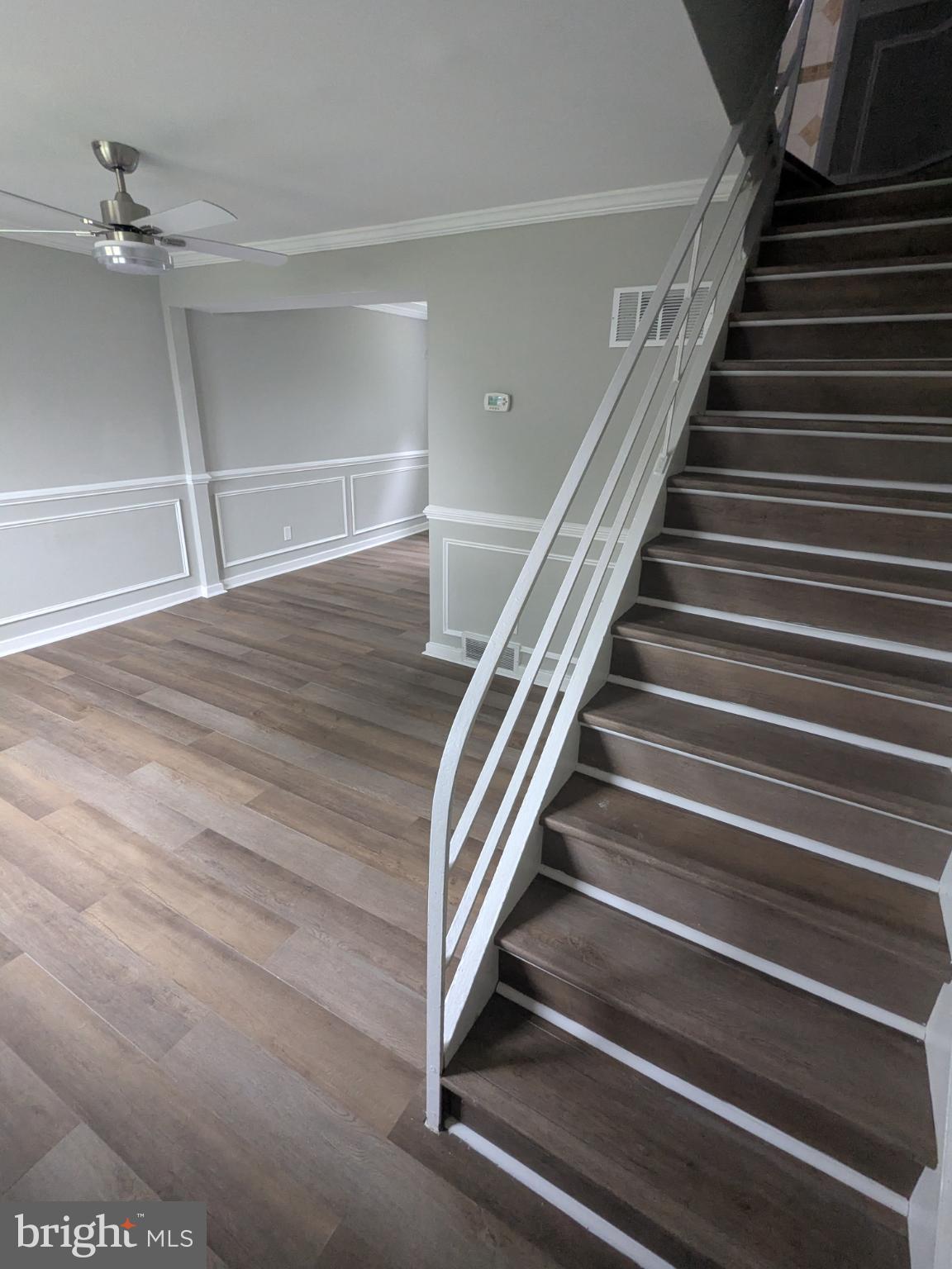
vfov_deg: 94.5
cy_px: 634
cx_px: 476
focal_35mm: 16
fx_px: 587
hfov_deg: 78.1
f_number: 2.2
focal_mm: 2.35
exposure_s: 1/40
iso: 402
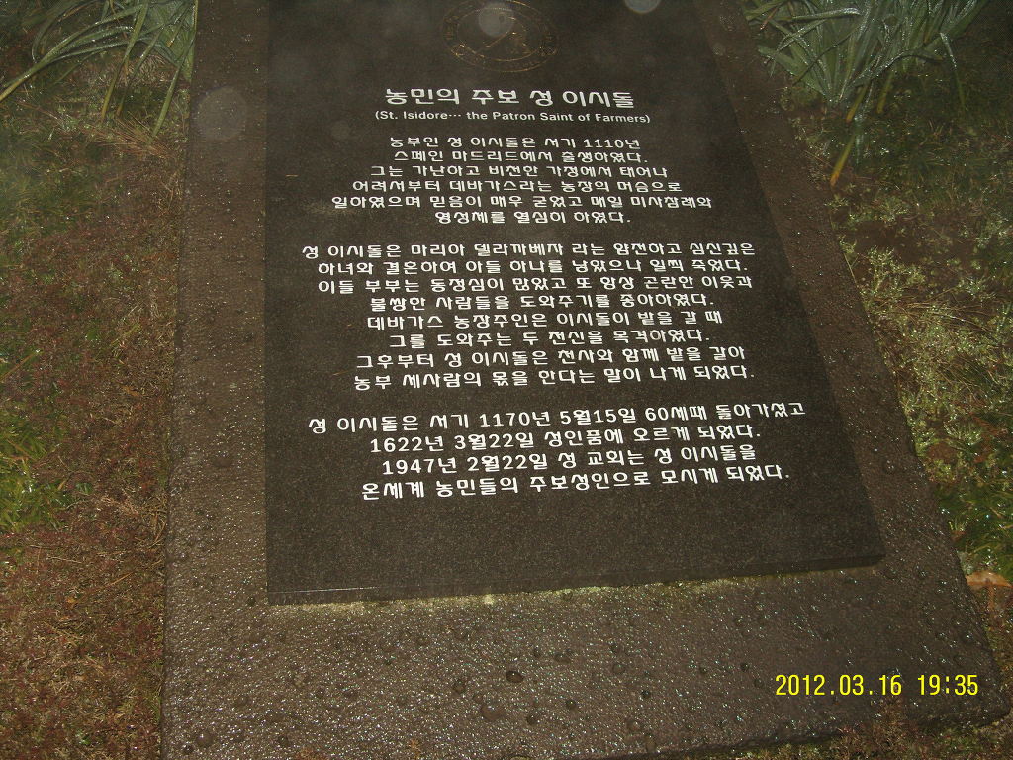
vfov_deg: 37.7
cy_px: 380
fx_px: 1112
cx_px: 506
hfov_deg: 49.0
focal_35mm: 38
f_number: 2.8
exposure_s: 1/40
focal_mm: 7.8
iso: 100
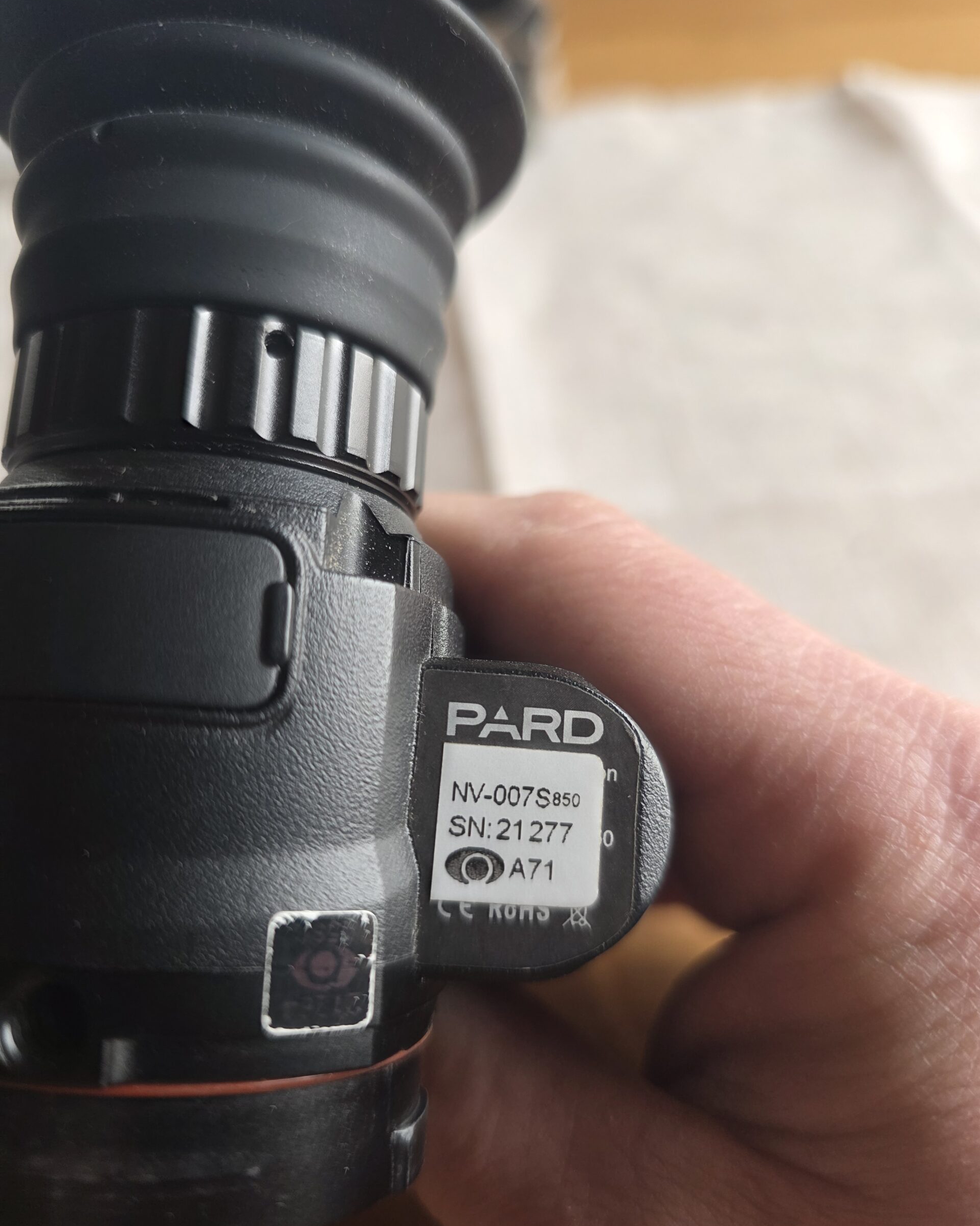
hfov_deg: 58.8
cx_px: 491
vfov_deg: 70.3
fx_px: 870
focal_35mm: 24
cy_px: 623
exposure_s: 1/180
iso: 200
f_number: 1.7
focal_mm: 6.3
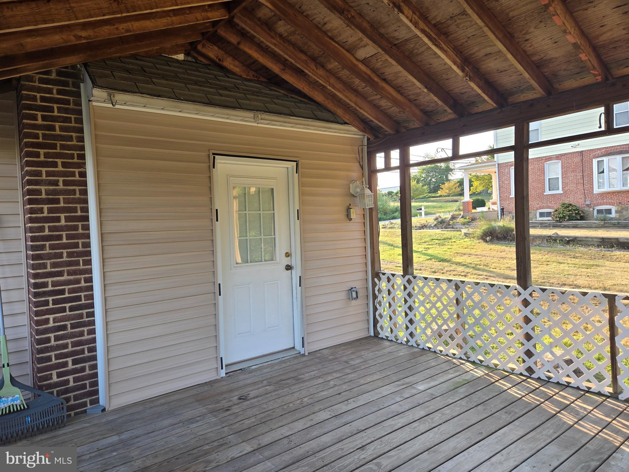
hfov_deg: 73.9
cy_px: 236
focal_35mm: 23
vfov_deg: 58.9
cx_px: 314
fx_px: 418
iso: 32
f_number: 1.8
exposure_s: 1/180
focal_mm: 5.4
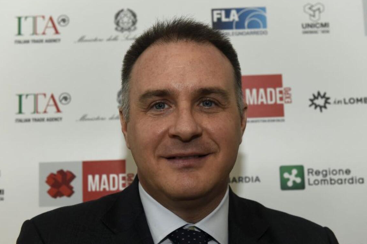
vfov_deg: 22.2
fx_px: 621
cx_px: 186
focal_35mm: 61
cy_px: 119
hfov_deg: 32.9
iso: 2500
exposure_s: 1/125
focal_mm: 58
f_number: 5.6
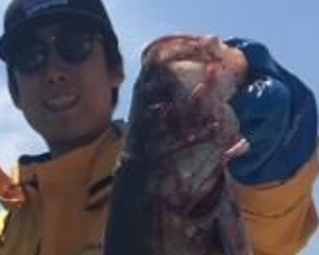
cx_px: 59
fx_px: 812
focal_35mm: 86
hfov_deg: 21.9
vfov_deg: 16.3
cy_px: 381
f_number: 2.2
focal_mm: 4.15
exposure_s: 1/1508
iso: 25
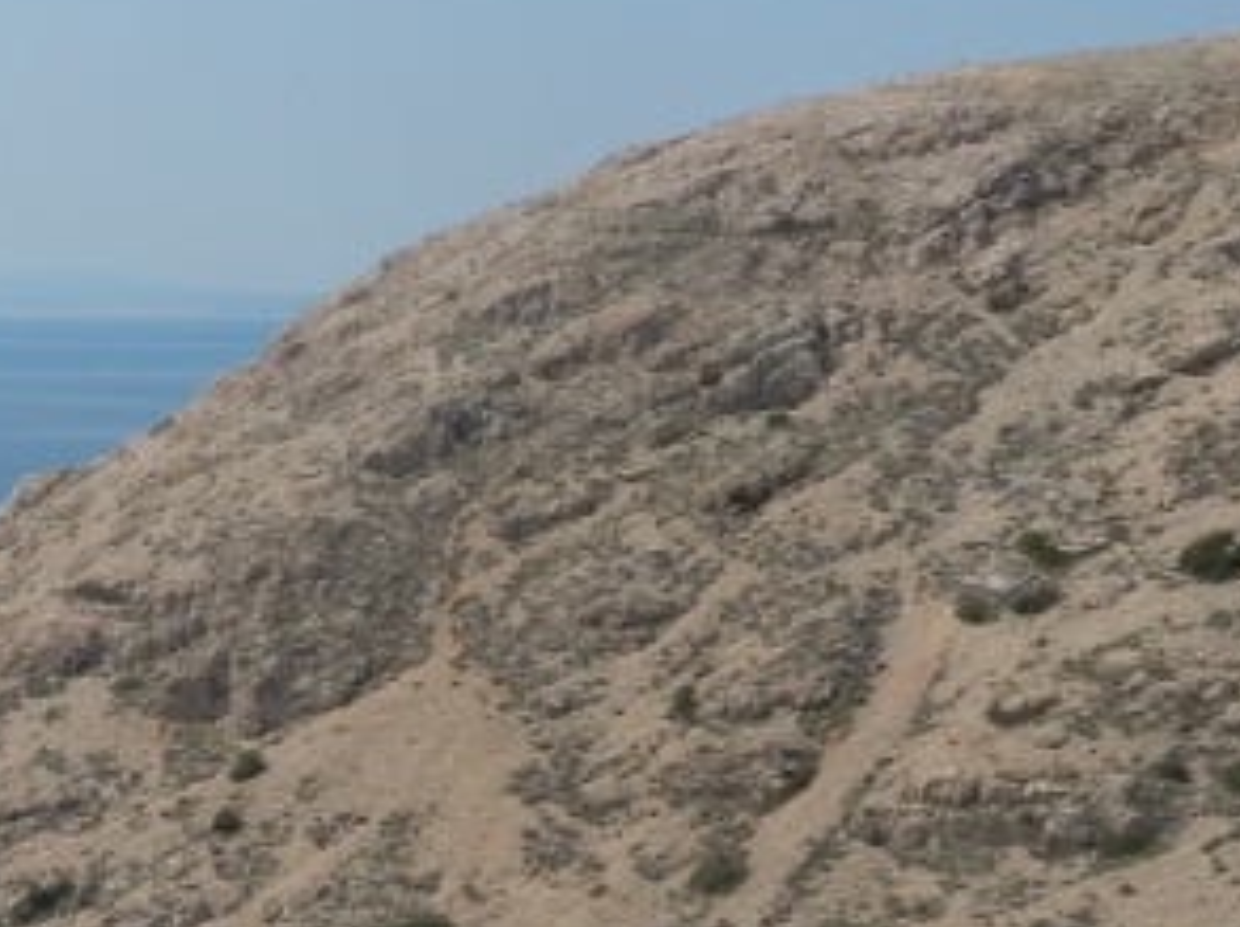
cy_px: 614
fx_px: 2755
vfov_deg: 19.0
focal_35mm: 77
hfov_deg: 23.2
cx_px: -258
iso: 125
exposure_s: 1/1000
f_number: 6
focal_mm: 4
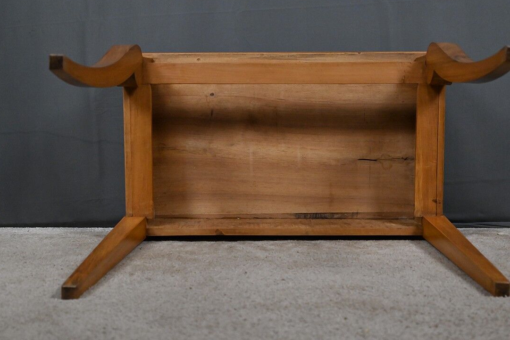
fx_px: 723
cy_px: 159
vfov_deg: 26.5
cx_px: 280
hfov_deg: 38.8
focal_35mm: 51
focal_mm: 46
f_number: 6
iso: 4000
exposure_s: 1/100
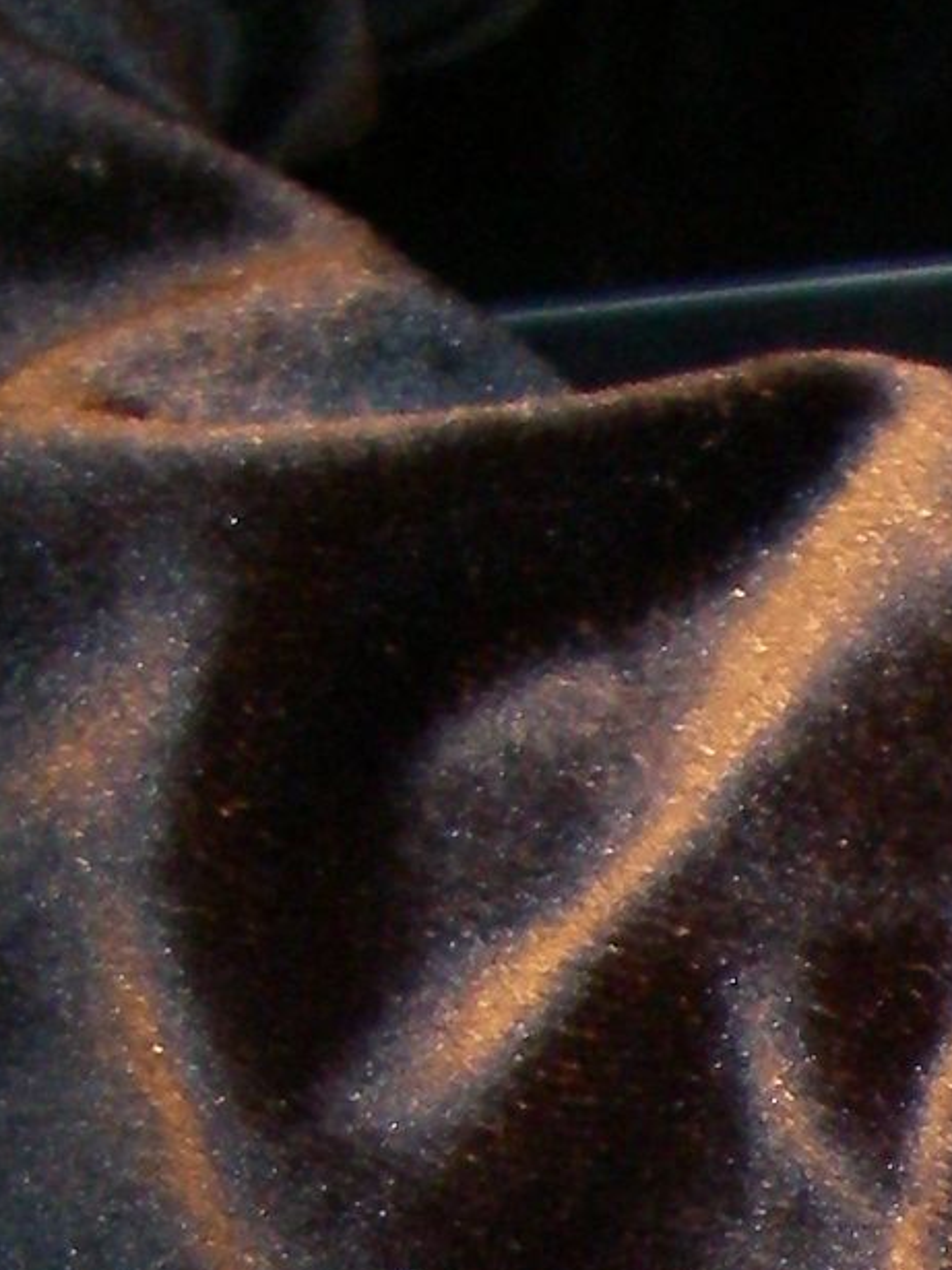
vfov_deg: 10.8
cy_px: 2127
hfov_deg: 8.1
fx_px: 6383
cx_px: 1865
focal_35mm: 174
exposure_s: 1/40
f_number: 3.3
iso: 200
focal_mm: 6.3
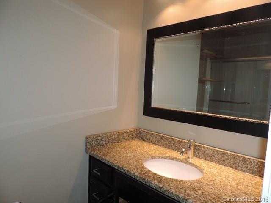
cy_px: 102
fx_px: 188
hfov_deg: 71.6
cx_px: 136
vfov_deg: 56.8
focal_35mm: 24
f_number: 3
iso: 200
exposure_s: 1/30
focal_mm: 4.3
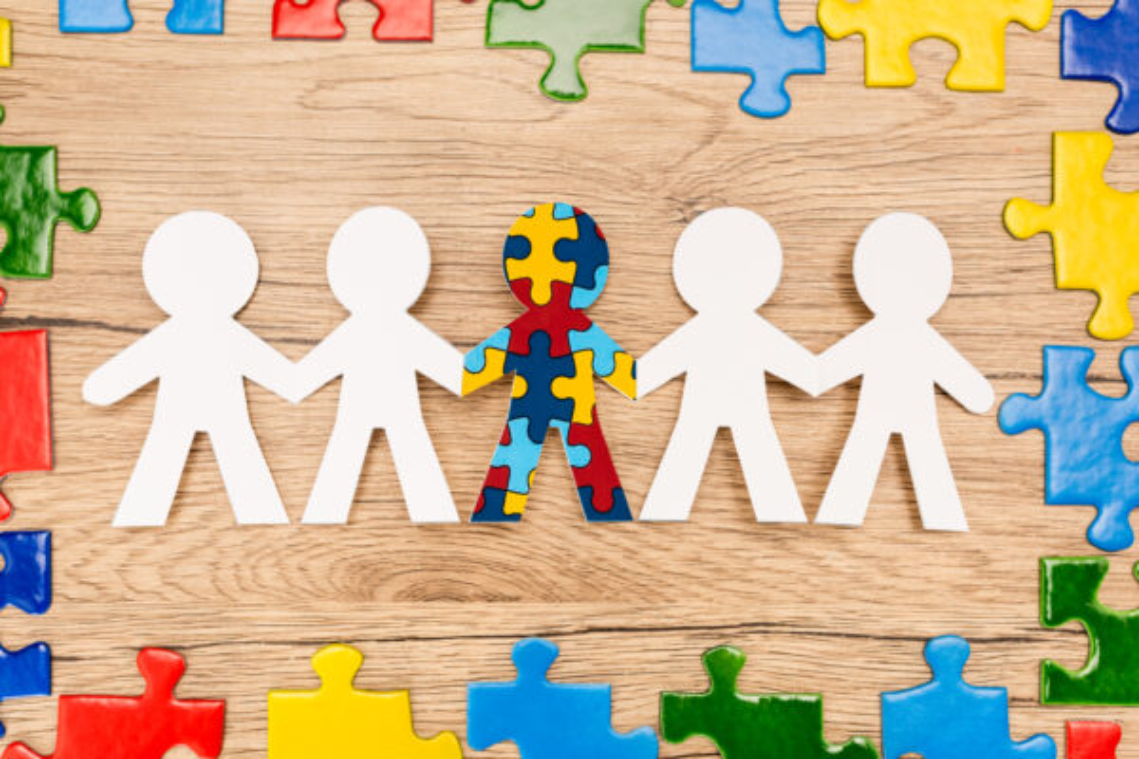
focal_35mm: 50
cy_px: 380
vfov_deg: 27.0
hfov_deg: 39.6
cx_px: 570
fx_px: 1582
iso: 100
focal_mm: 50
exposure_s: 1/160
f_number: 5
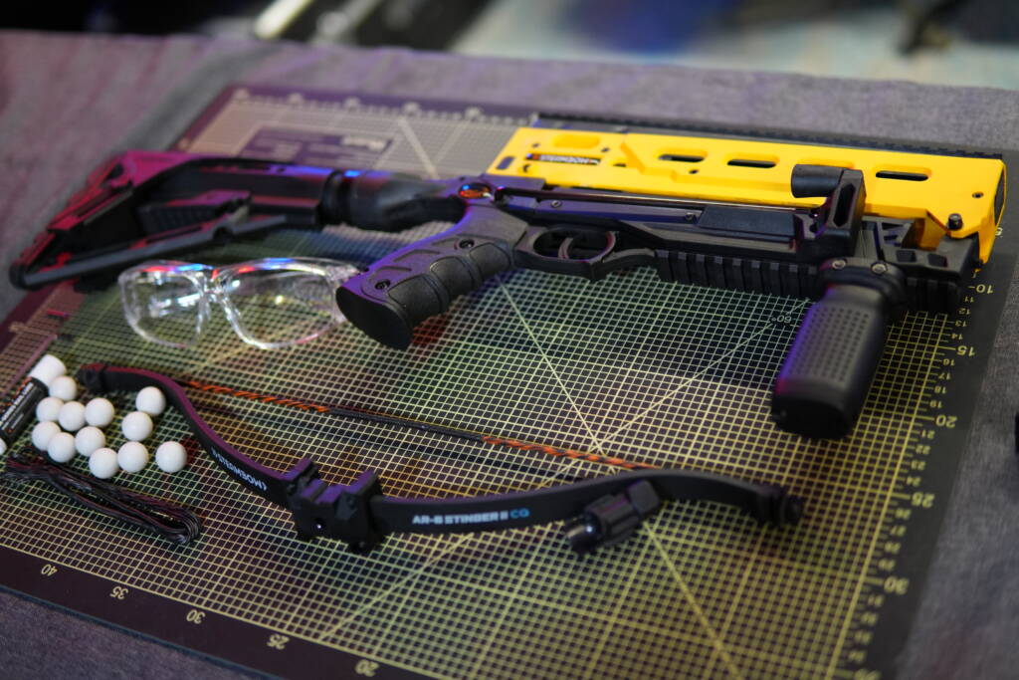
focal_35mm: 45
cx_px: 510
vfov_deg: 29.9
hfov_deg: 43.6
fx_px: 1274
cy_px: 340
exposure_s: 1/100
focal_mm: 30
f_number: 1.4
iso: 800
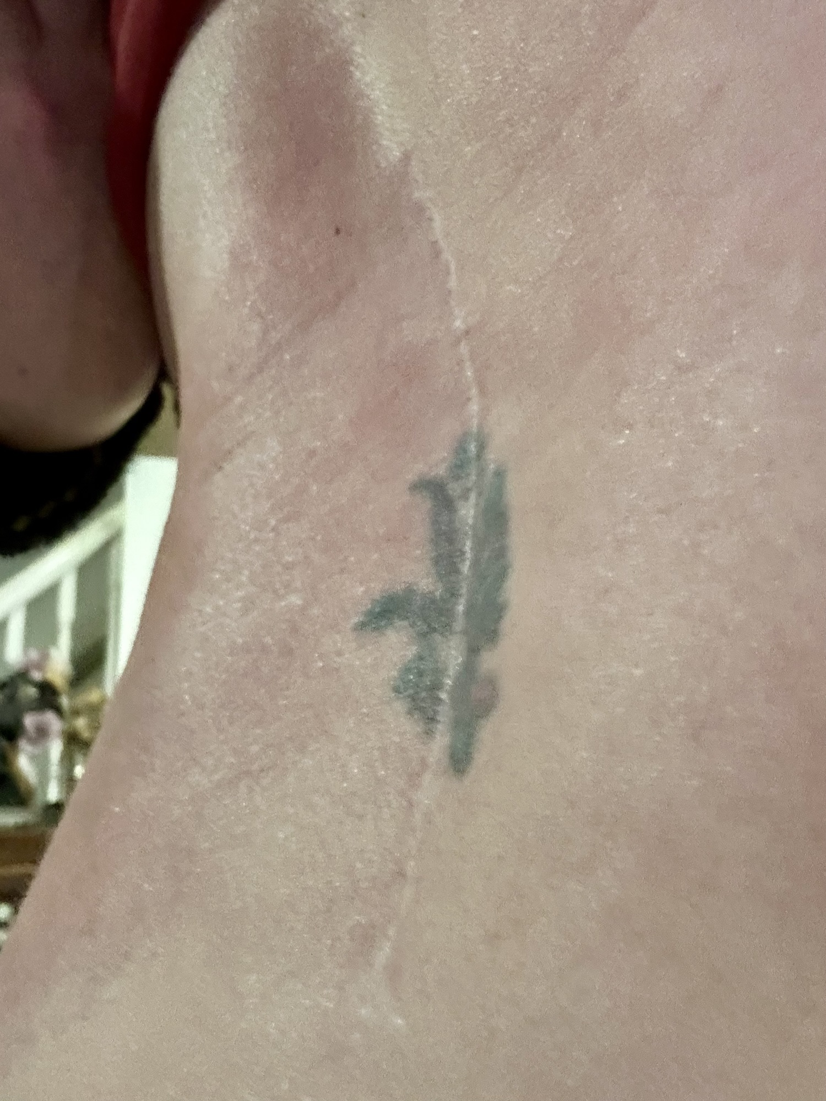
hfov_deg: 46.8
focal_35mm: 30
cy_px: 550
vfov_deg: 60.0
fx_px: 954
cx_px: 413
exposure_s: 1/29
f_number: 1.9
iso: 640
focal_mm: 2.69
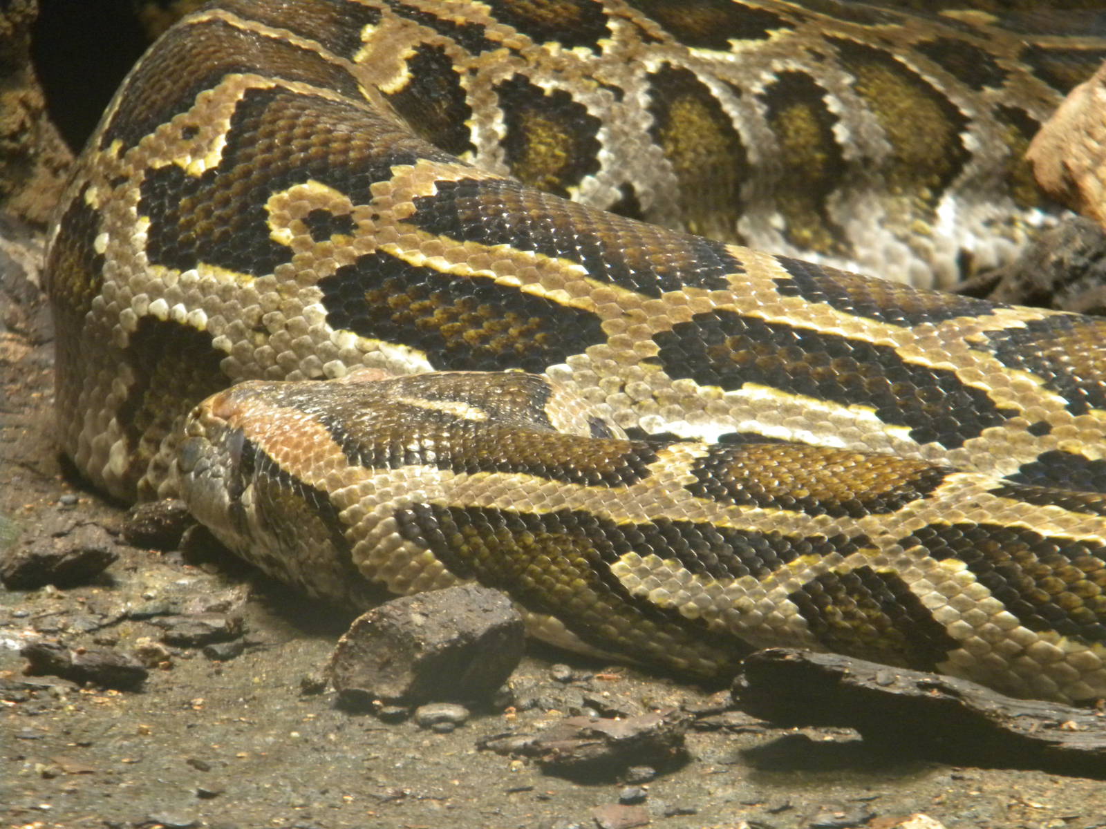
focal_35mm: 193
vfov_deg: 7.7
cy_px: 414
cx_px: 553
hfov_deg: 10.2
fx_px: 6166
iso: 400
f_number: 5.2
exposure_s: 1/17.8
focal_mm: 34.9
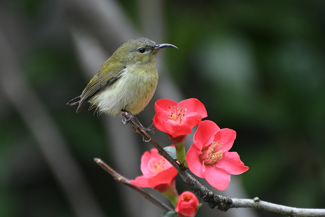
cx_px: 162
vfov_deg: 3.1
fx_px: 4061
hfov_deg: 4.6
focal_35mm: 450
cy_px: 108
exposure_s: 1/500
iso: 1800
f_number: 5.6
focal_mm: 300
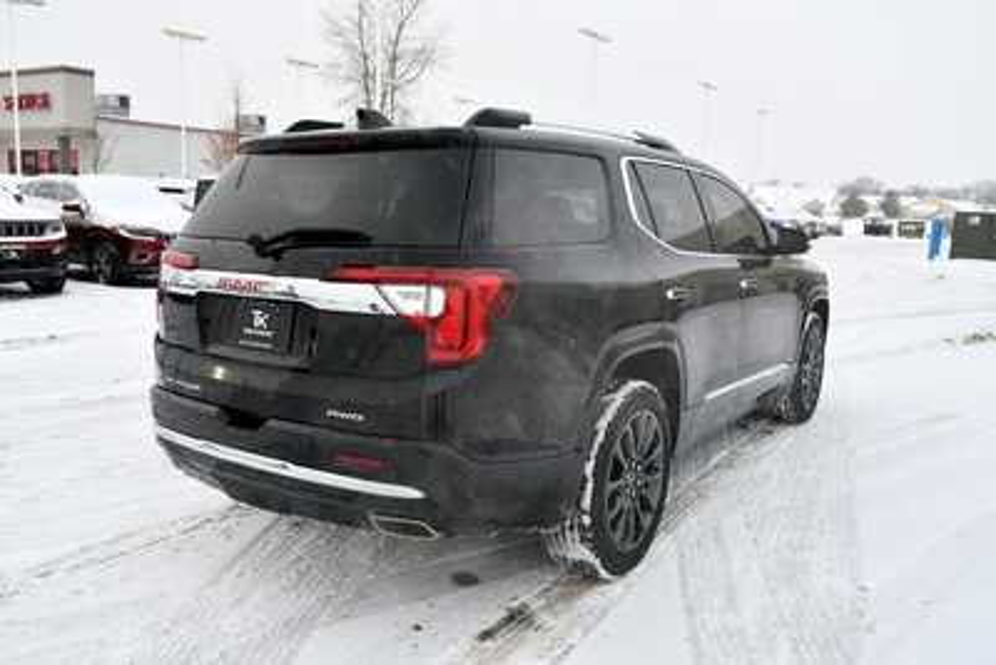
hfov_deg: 61.9
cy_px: 332
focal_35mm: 30
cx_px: 498
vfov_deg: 43.6
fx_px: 830
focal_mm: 20
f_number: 7.1
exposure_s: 1/250
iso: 200
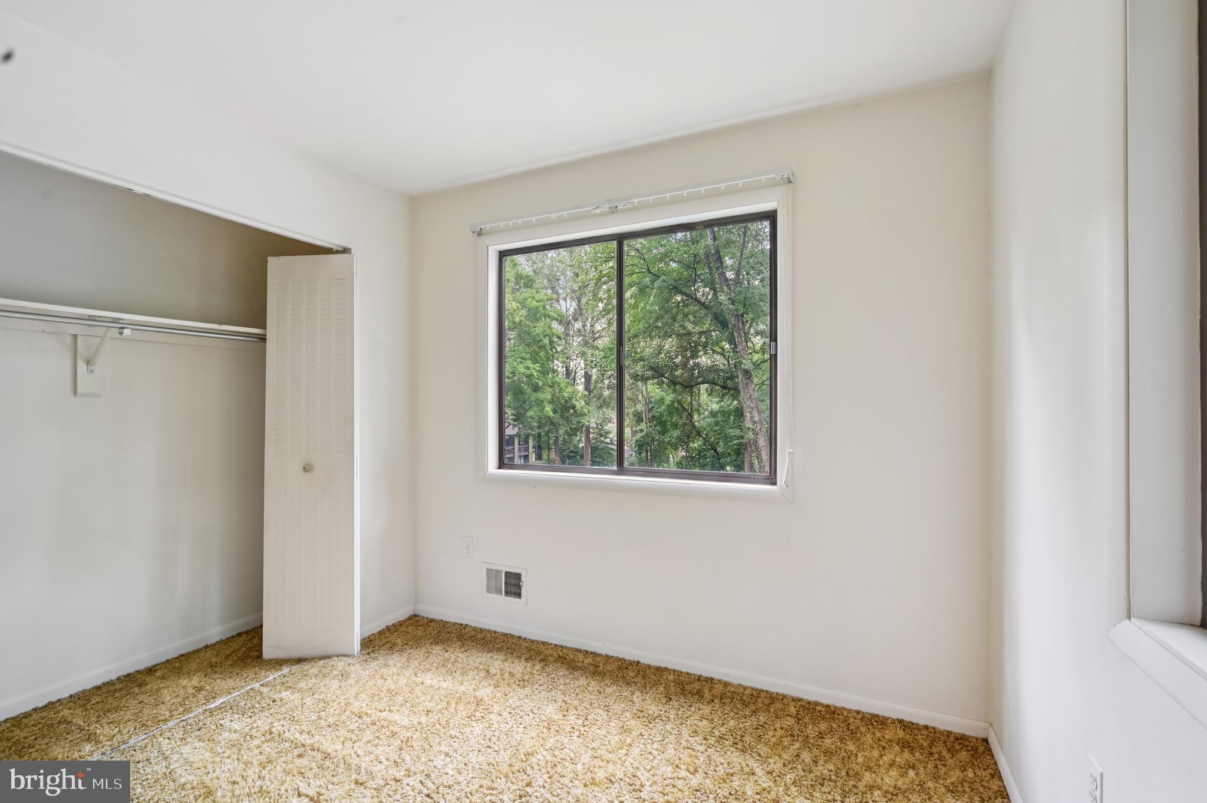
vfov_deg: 73.7
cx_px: 604
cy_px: 402
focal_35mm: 16
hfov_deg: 96.8
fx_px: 536
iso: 400
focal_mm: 16
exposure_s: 1/13
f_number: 8
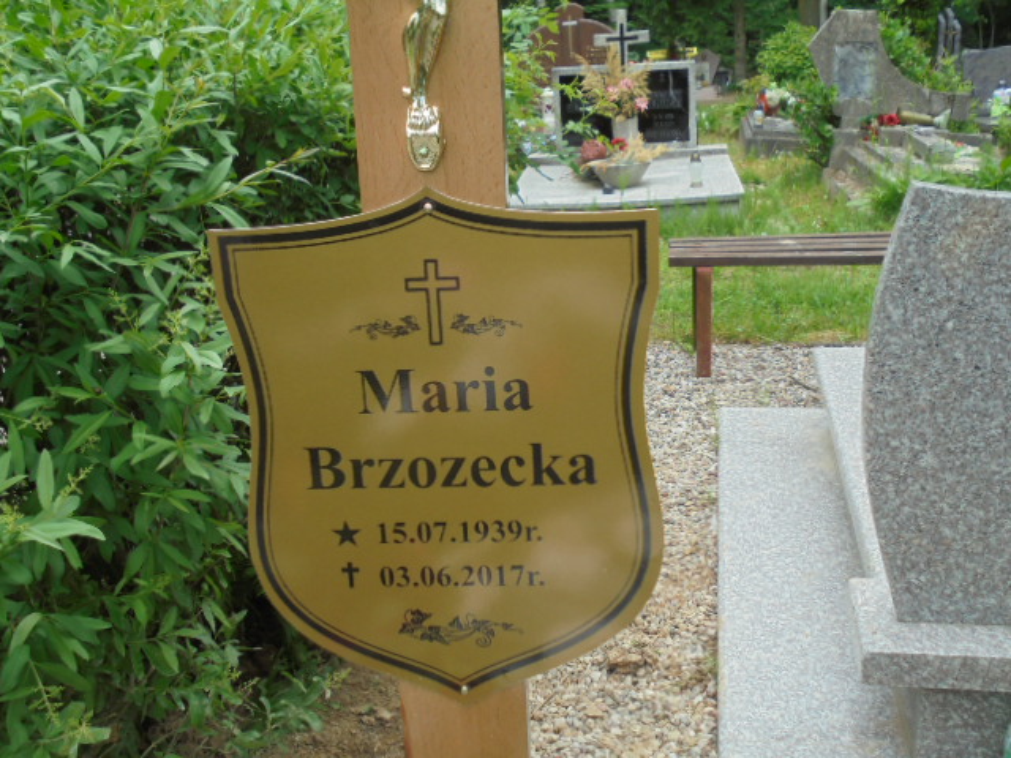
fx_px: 1110
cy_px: 379
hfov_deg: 49.0
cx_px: 506
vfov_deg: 37.7
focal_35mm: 38
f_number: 4.2
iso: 100
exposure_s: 1/200
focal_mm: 6.9
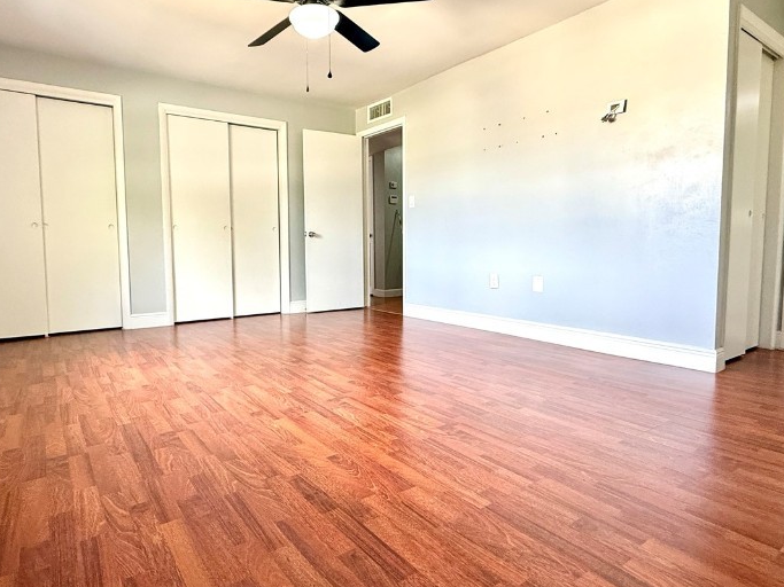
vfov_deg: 63.4
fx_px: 476
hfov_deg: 78.8
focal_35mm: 21
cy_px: 282
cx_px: 355
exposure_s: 1/120
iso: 160
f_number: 2.2
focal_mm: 2.22
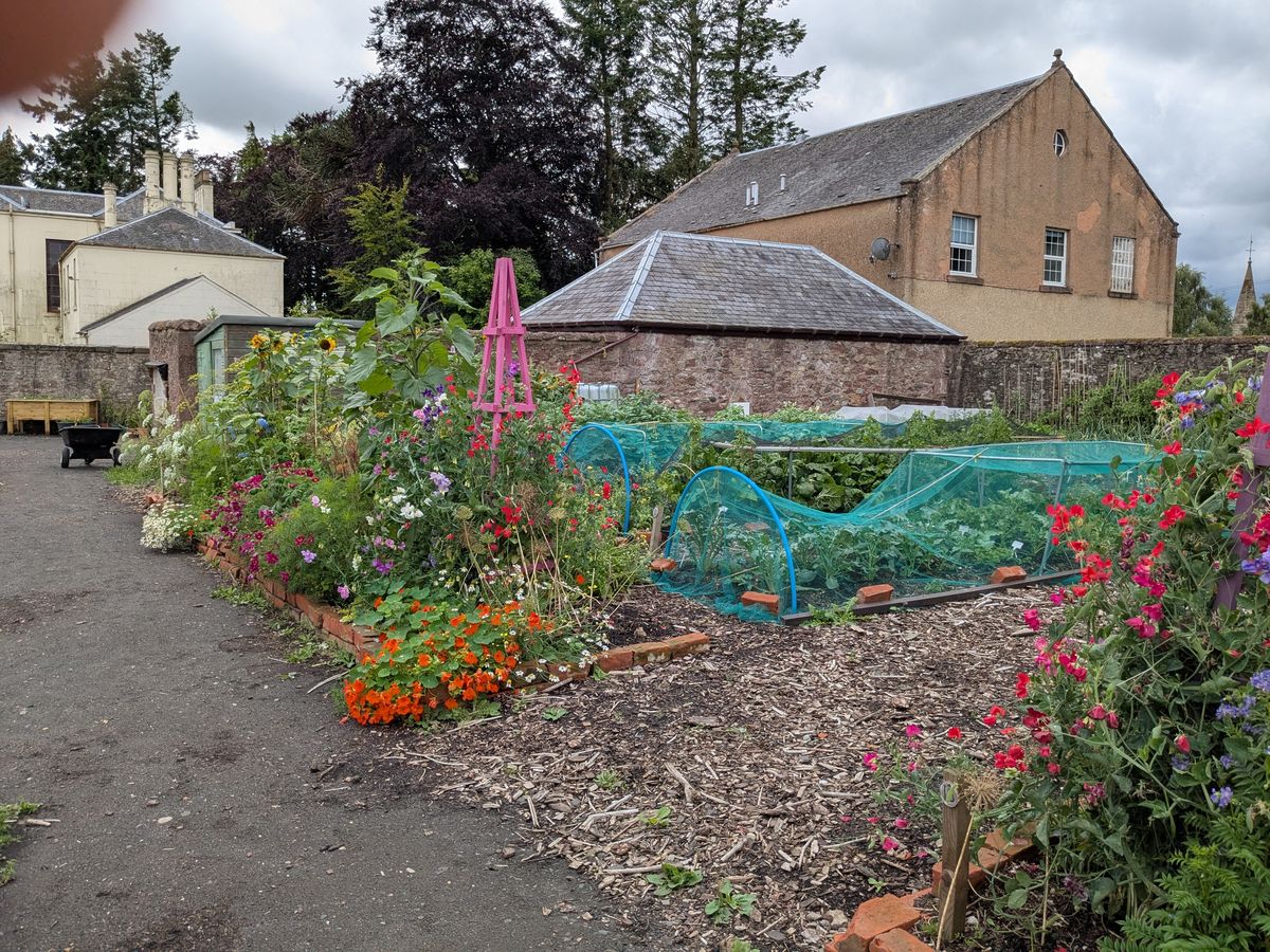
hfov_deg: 65.3
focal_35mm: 27
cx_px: 635
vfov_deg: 51.4
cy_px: 476
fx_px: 991
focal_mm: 4.38
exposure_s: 1/1232
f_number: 1.73
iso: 44
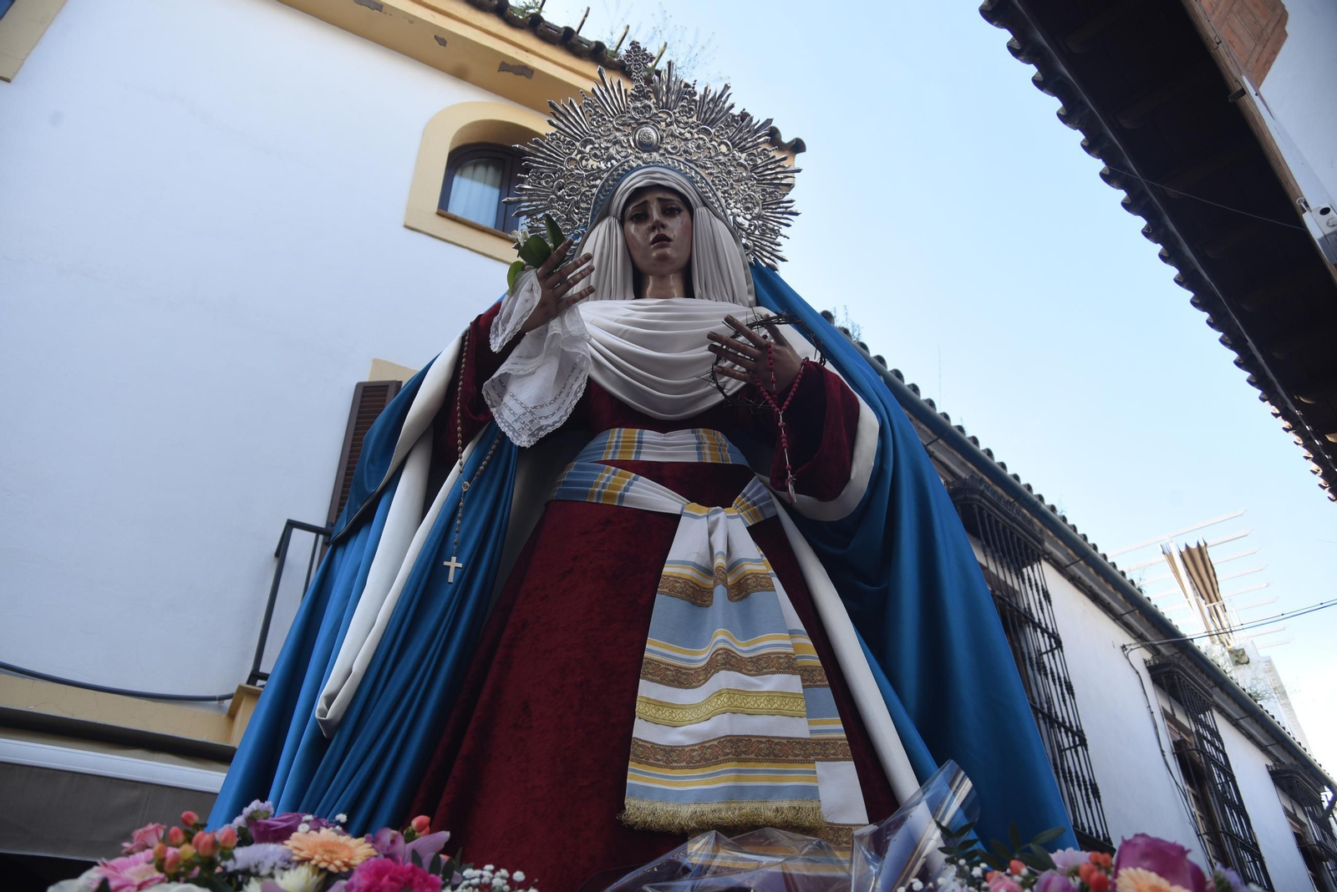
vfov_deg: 45.0
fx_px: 1077
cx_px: 668
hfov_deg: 63.6
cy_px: 446
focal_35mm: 29
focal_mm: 29
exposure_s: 1/160
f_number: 6.3
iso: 220
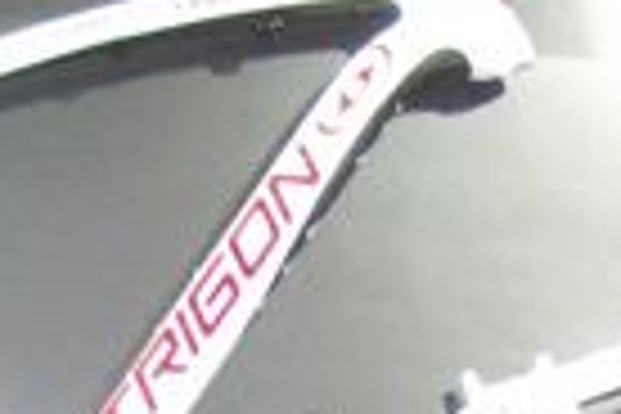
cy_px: 976
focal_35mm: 181
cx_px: 1274
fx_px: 3122
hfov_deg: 10.4
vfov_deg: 7.2
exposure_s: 1/40
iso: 160
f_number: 2.8
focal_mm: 4.3
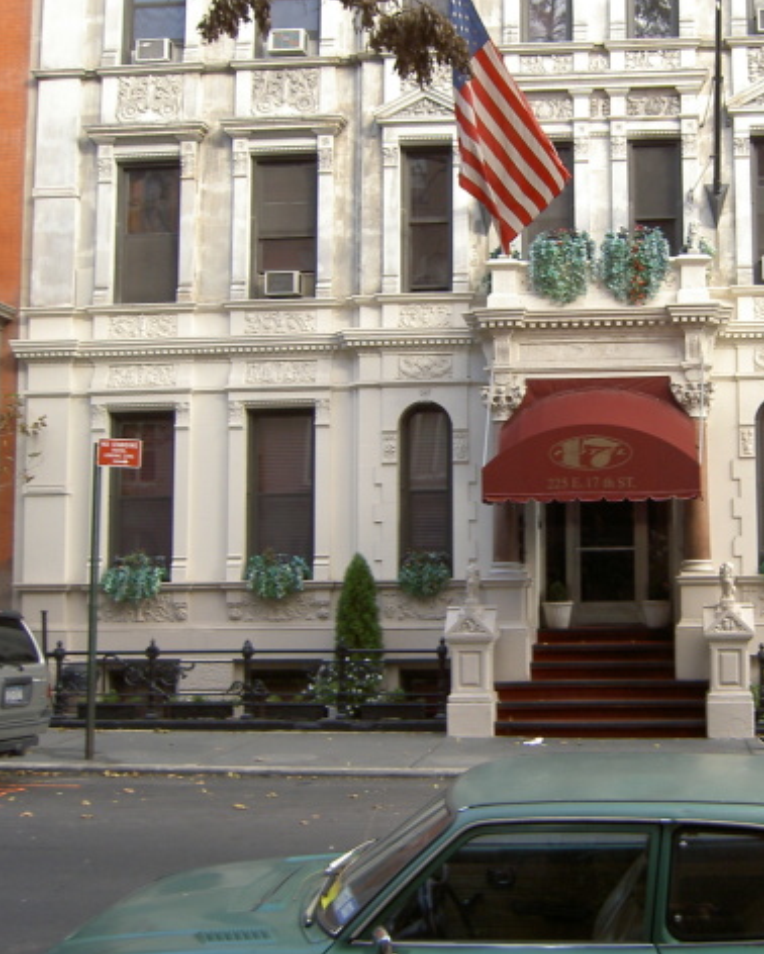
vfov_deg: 41.1
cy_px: 479
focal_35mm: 45
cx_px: 631
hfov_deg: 32.4
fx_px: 1271
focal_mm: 5.6
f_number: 2.8
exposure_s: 1/100
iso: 50
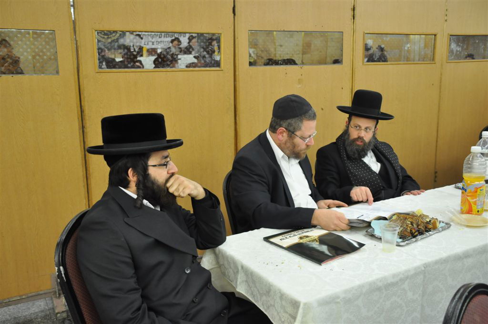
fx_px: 487
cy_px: 162
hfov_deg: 53.2
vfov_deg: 36.8
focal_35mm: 36
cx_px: 244
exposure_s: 1/40
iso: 1000
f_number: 3.8
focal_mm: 24
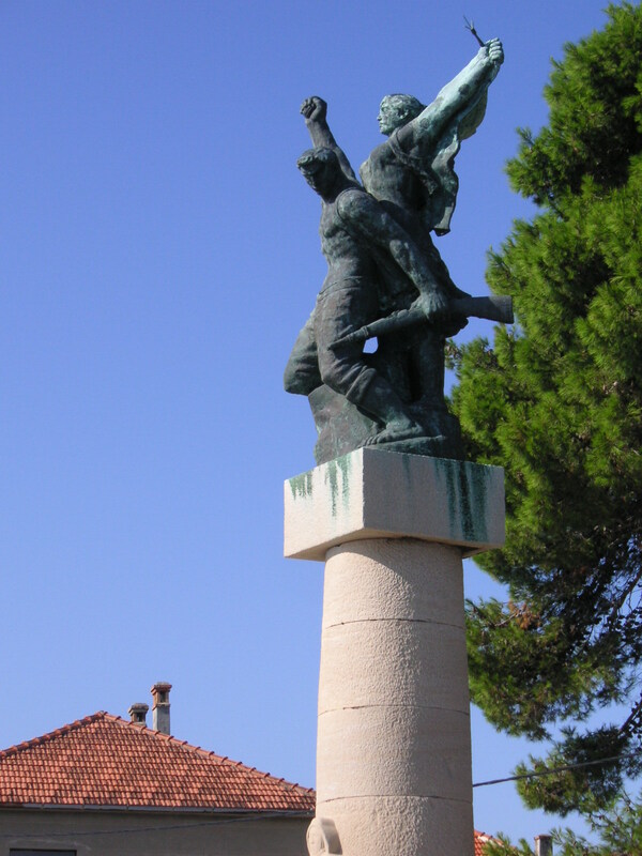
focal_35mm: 105
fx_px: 2596
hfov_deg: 14.1
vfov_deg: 18.7
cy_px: 428
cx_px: 321
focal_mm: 17.1
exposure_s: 1/350
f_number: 5
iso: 50
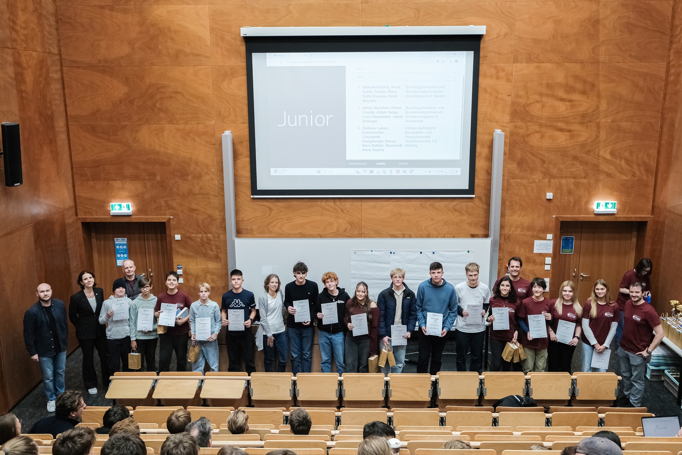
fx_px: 587
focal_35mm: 31
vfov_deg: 42.3
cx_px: 341
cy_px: 228
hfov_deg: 60.3
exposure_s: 1/60
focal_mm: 20.9
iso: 1600
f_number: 4.5
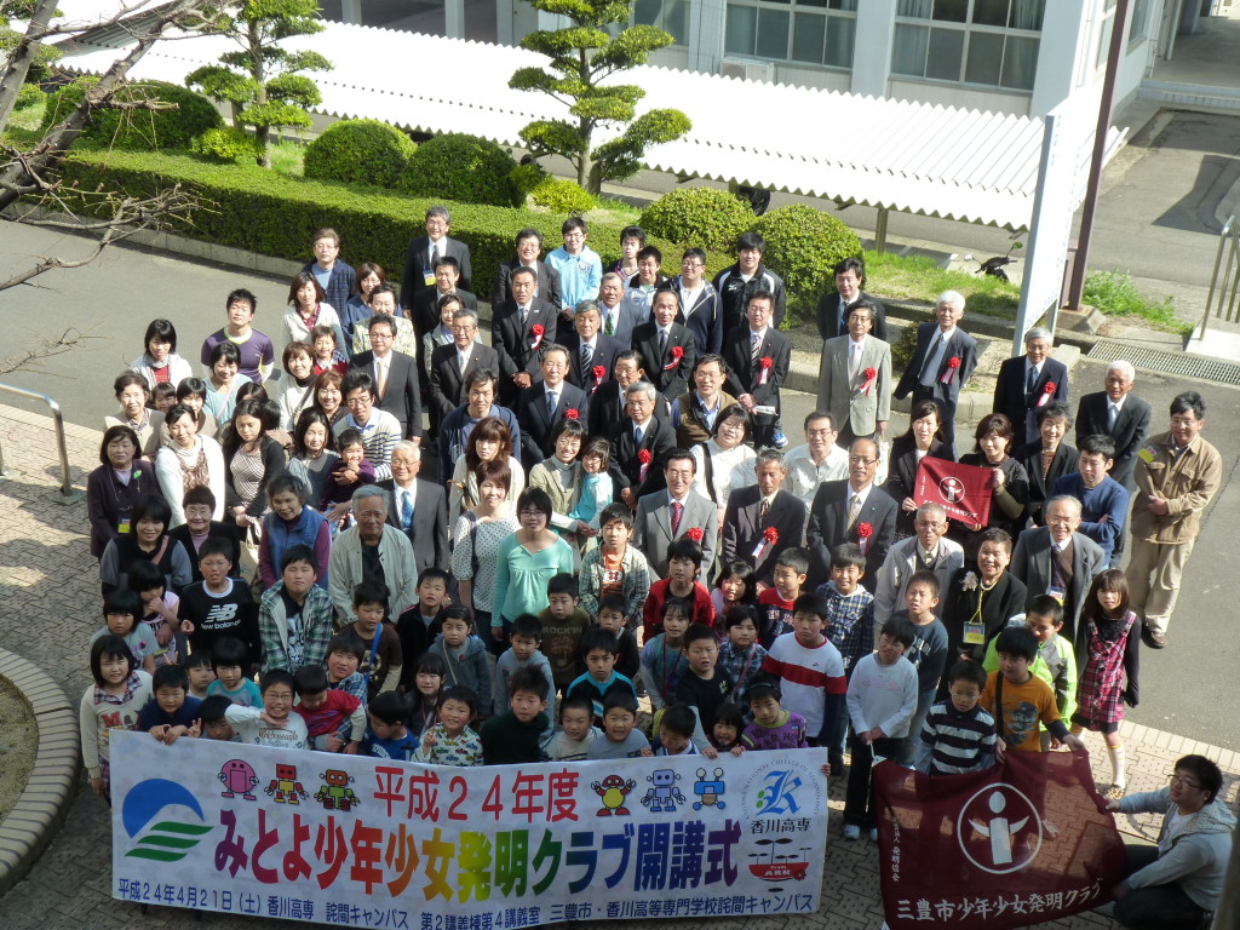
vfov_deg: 30.3
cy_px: 465
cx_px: 620
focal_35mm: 48
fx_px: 1719
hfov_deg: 39.7
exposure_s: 1/250
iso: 125
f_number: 4.5
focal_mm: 8.5
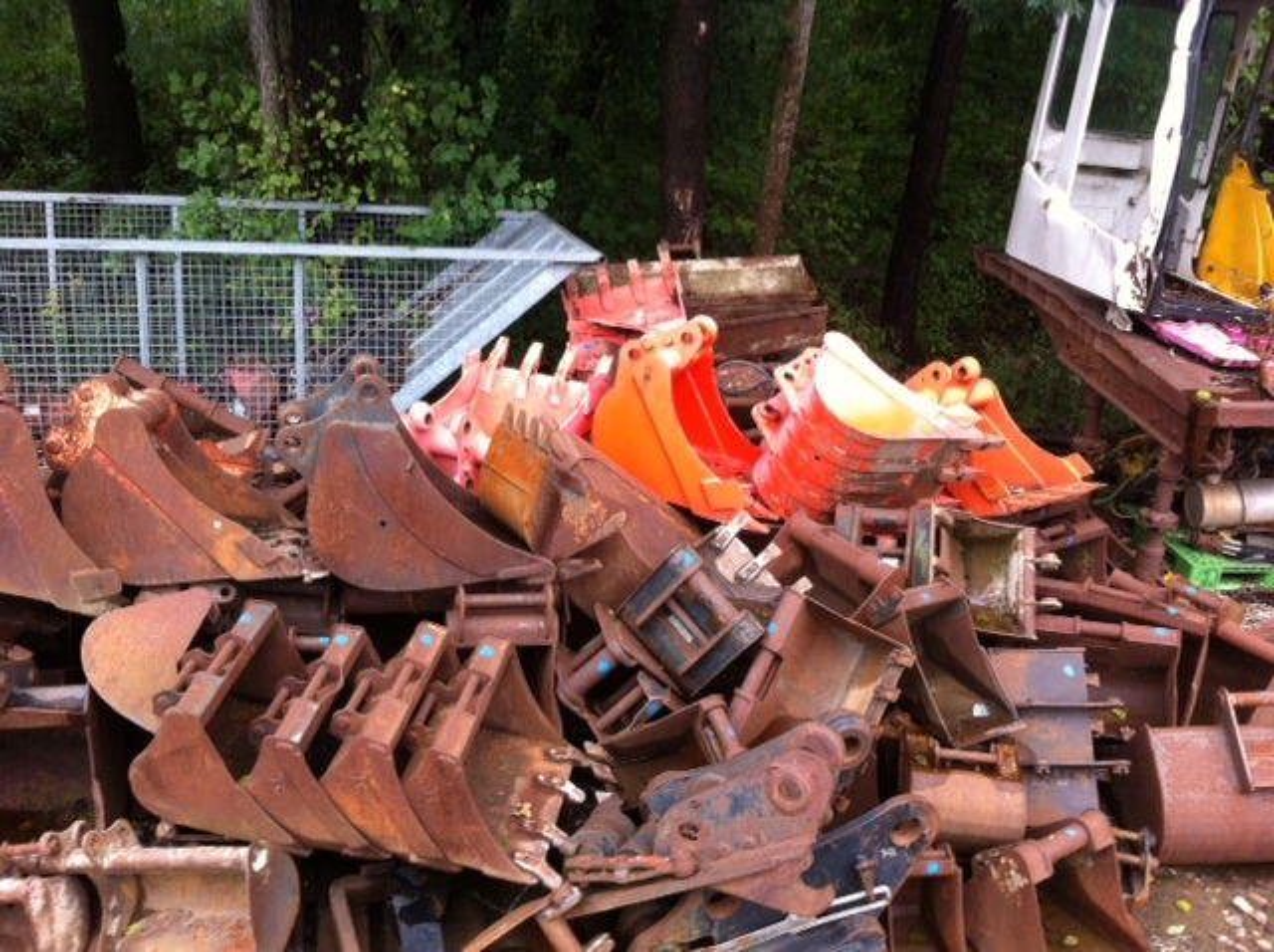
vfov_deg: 40.6
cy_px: 476
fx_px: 1286
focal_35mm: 35
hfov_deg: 52.7
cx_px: 637
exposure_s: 1/60
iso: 80
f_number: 2.8
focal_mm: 3.85
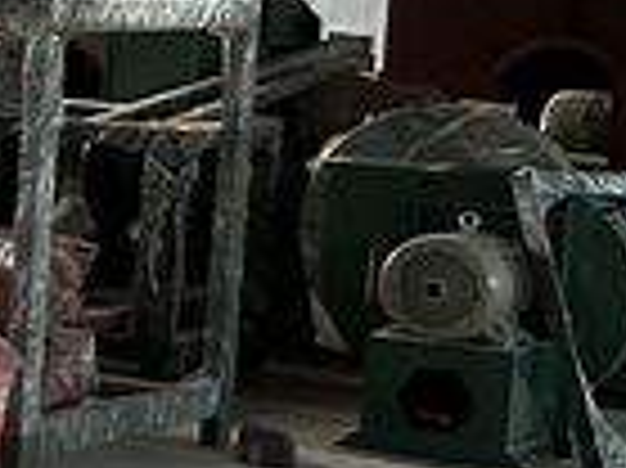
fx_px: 3144
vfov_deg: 8.5
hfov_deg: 8.5
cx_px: -1518
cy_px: 63
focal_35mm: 174
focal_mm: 6.86
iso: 320
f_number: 1.78
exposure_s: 1/60
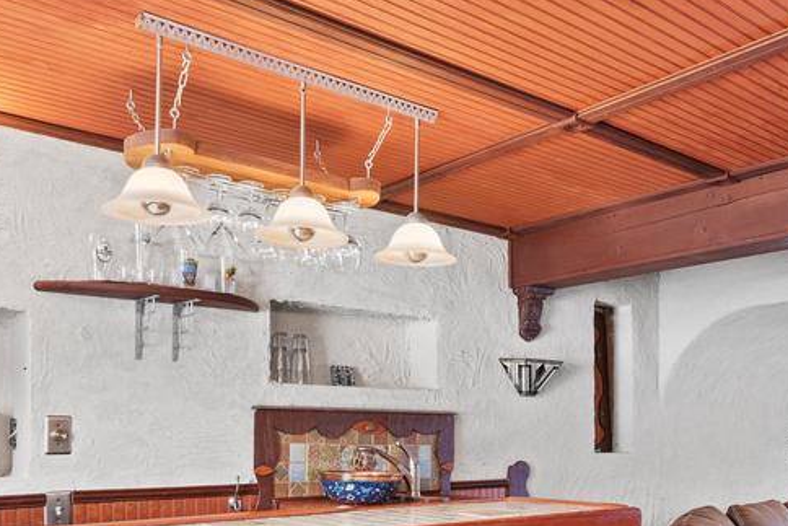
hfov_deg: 53.0
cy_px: 386
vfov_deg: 36.2
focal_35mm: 36
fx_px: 788
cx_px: 446
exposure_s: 1/2.5
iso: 400
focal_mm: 17
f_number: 6.3
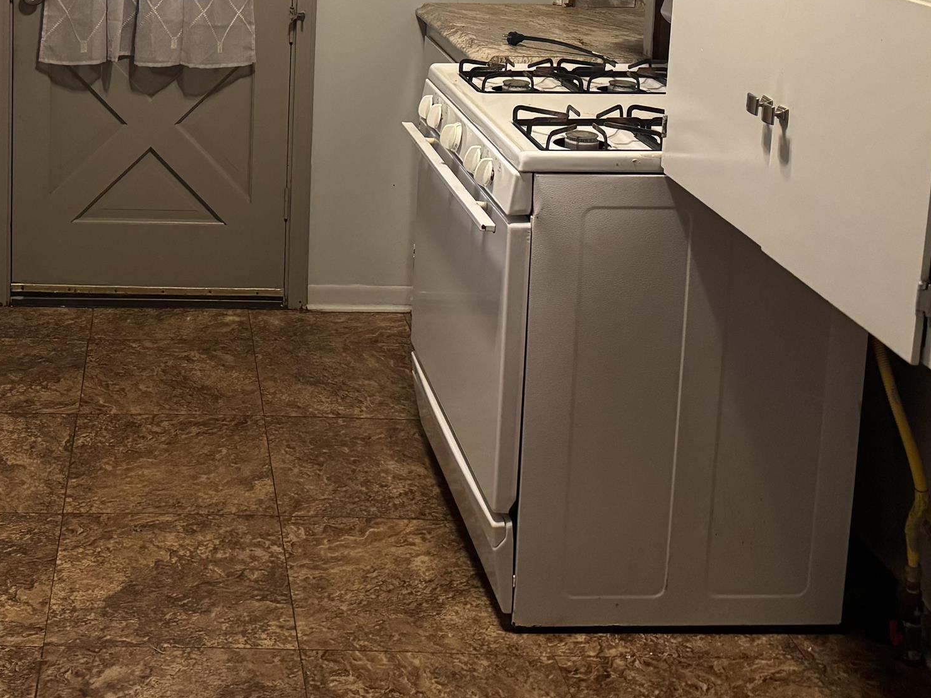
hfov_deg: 36.8
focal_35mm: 50
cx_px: 179
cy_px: 3
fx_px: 1345
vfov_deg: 27.5
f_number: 1.78
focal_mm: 6.76
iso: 500
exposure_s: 1/60
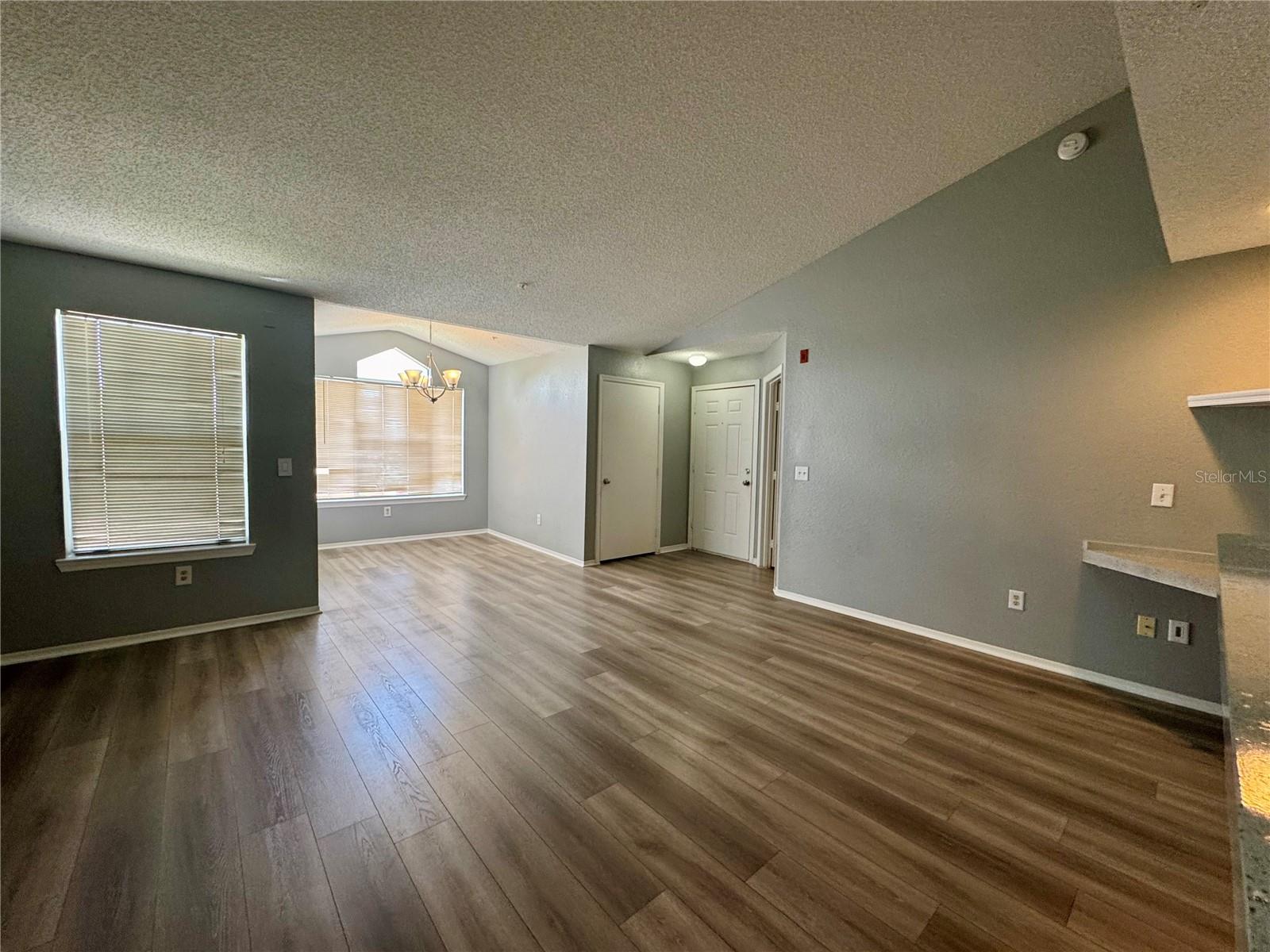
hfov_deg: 102.1
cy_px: 476
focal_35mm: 14
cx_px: 635
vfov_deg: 85.7
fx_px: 514
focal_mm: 2.22
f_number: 2.2
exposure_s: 1/120
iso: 200
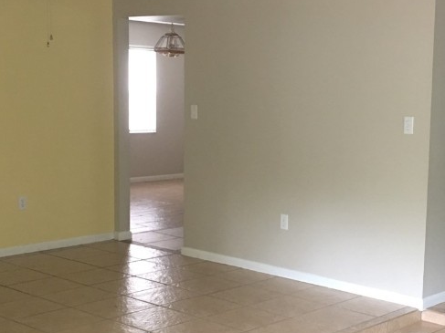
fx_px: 784
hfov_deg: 31.1
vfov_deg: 24.0
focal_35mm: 61
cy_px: 200
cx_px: 335
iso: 100
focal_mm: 4.15
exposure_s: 1/10
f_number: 2.2
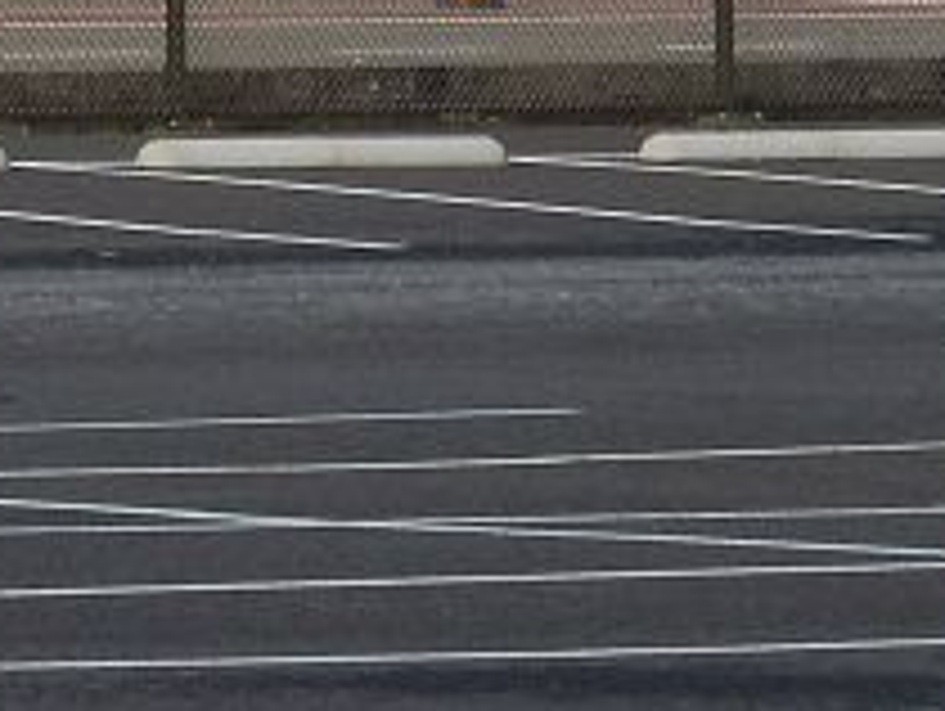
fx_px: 18230
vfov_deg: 2.2
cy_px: -968
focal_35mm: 667
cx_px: -1004
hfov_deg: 3.0
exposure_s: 1/320
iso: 100
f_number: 7.1
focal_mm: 24.4
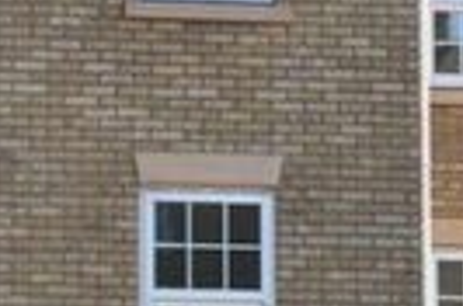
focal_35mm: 158
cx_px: -80
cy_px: 297
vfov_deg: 8.6
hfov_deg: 12.7
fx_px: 2027
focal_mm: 20
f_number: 8
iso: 200
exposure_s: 1/250
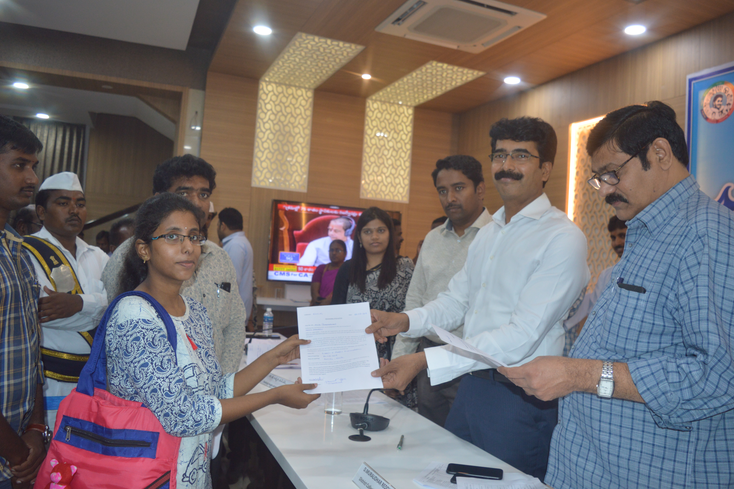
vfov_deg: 46.4
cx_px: 371
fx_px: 571
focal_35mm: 28
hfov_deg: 65.5
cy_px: 244
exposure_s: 1/100
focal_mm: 18
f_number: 3.5
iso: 400
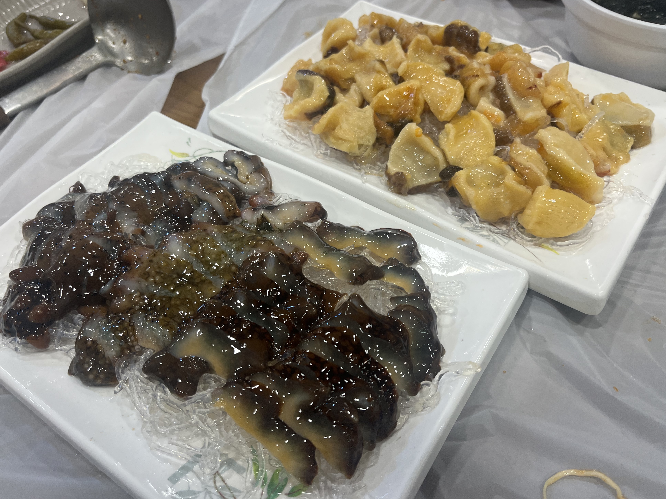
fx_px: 519
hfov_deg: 65.3
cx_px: 327
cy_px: 247
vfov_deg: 51.4
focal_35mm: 27
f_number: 1.6
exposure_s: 1/120
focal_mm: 5.1
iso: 80
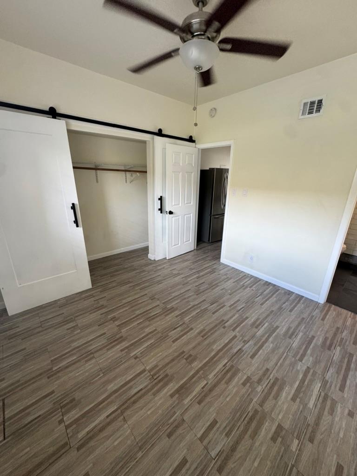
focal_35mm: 14
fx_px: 193
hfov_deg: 85.7
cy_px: 238
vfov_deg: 102.1
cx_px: 178
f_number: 2.2
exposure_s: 1/99
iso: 200
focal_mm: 2.22
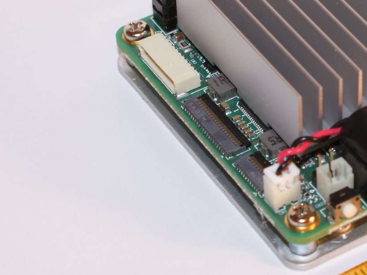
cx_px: 450
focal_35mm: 162
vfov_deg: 9.1
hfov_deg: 11.9
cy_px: 44
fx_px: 1717
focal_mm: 40
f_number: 10
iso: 200
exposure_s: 1/1.25
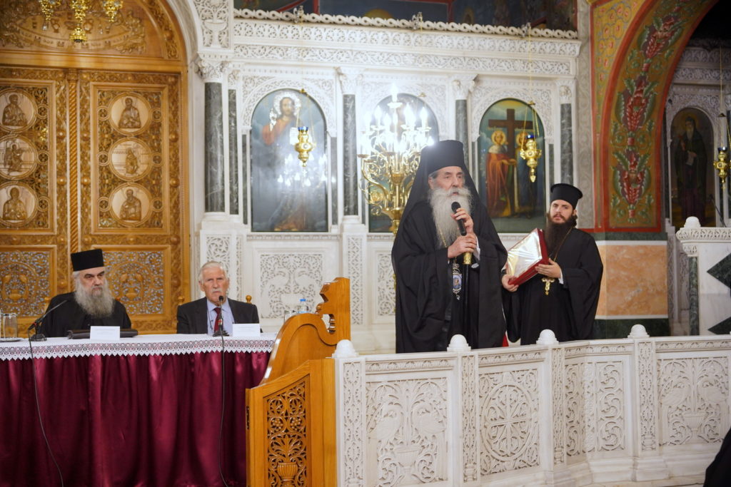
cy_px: 244
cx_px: 366
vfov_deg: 26.5
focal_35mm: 51
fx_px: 1034
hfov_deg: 38.9
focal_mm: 50.9
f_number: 3.2
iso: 2000
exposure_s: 1/160
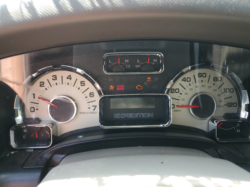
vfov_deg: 53.1
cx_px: 125
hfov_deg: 67.3
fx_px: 188
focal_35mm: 26
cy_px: 94
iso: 50
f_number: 1.5
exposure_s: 1/204
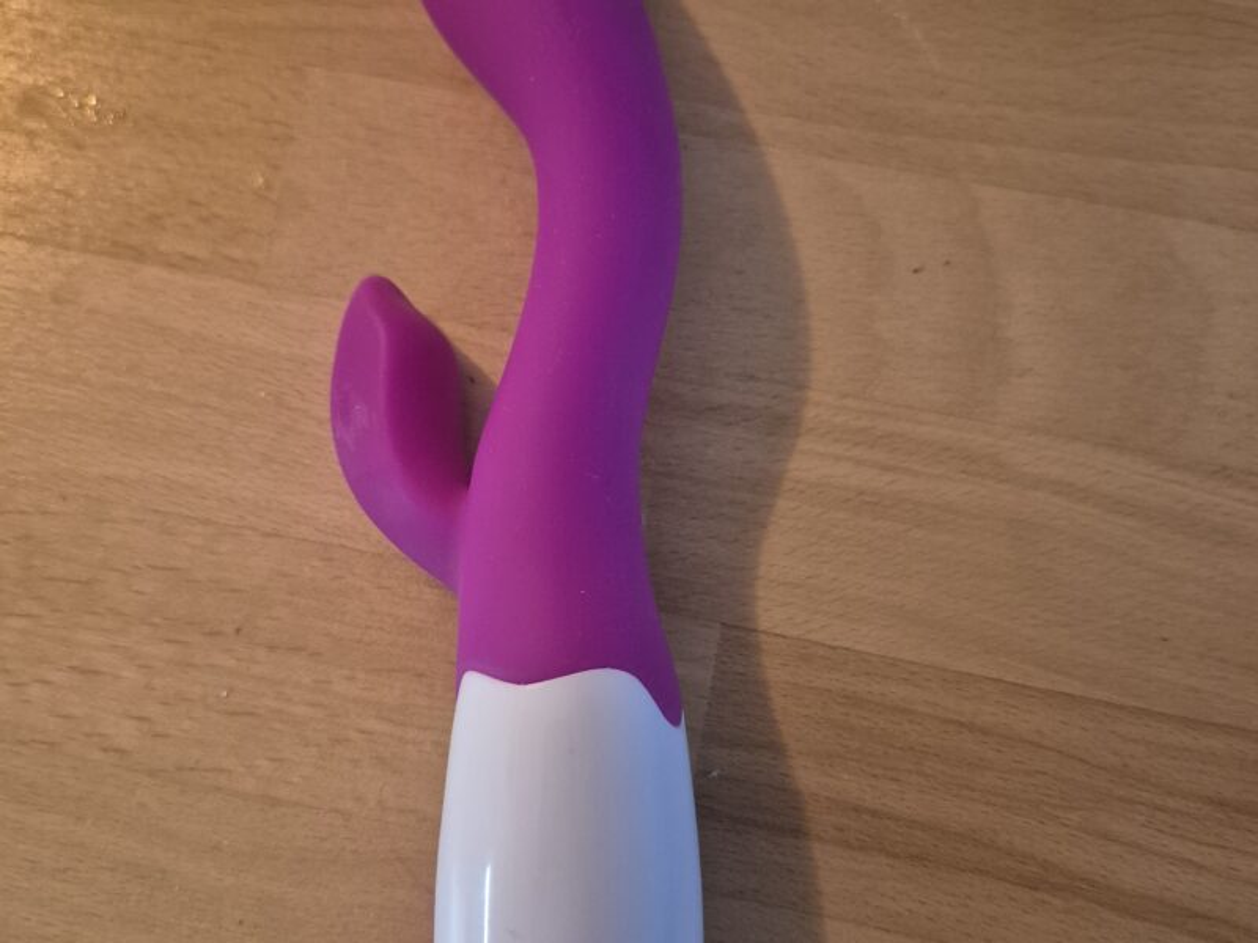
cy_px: 472
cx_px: 629
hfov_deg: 73.9
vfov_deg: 58.9
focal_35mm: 23
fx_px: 836
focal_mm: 5.4
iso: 1250
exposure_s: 1/100
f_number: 1.8
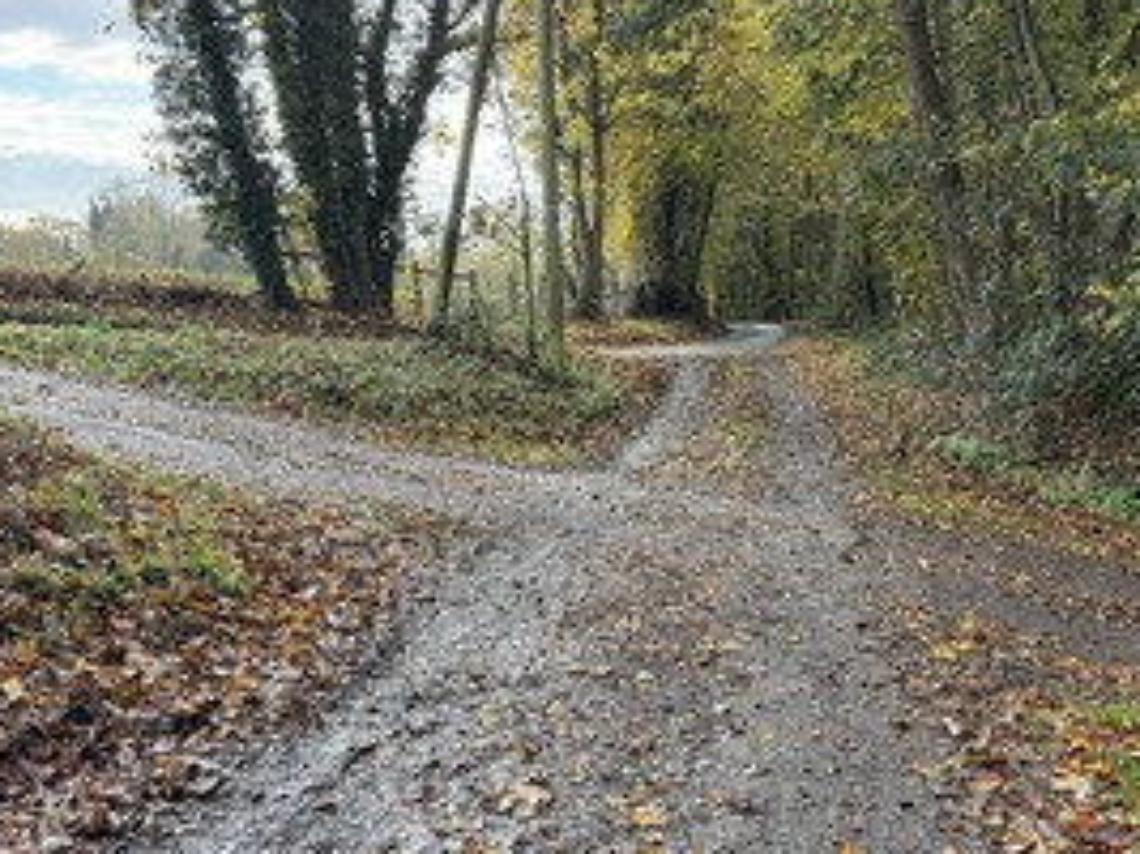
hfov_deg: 41.9
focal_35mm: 45
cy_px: 668
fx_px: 1481
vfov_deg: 31.4
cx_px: 679
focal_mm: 6.76
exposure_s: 1/414
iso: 100
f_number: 1.78
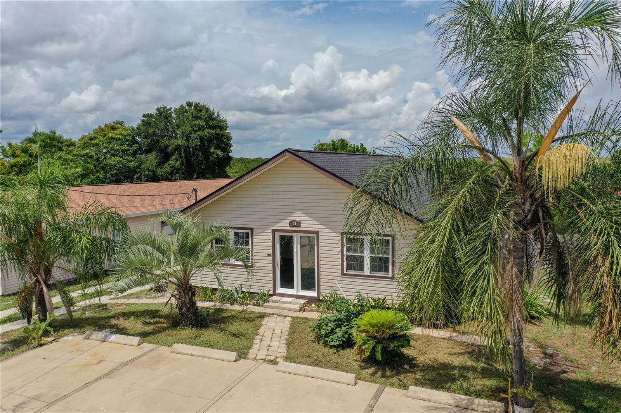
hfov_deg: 65.5
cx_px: 310
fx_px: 483
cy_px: 206
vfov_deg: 46.4
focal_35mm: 28
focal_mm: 10.26
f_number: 4
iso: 100
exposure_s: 1/100
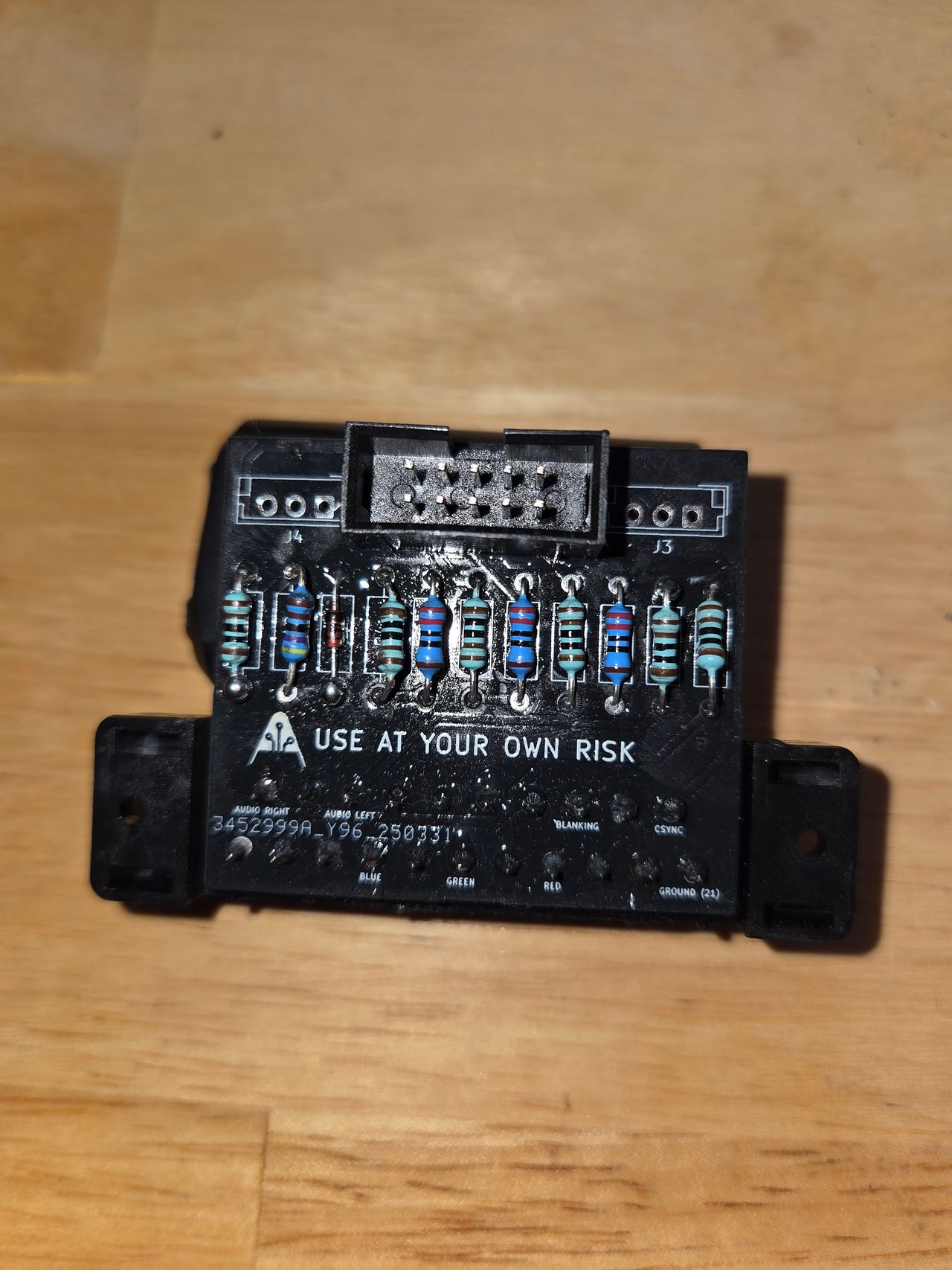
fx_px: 843
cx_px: 476
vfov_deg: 73.9
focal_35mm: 23
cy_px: 635
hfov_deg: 58.9
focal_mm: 5.4
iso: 40
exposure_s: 1/50
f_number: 1.8
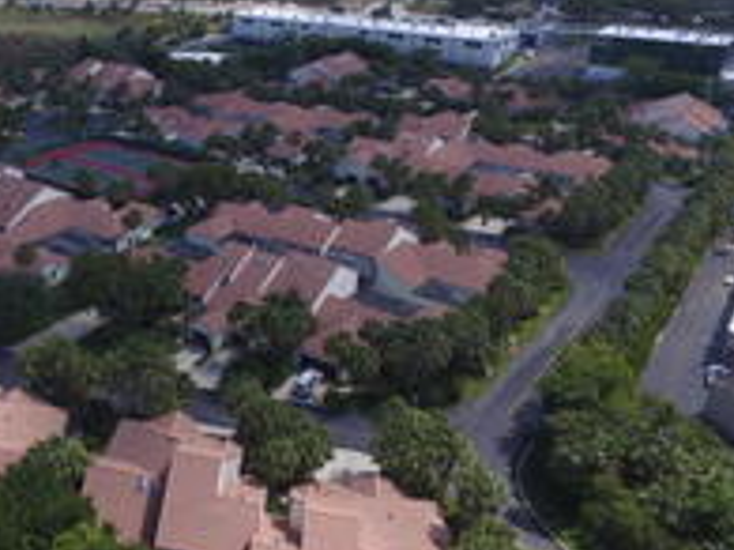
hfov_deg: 41.7
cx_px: 56
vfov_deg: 34.8
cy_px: 188
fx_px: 869
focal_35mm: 41
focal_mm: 3.61
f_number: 2.8
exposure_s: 1/899
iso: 100
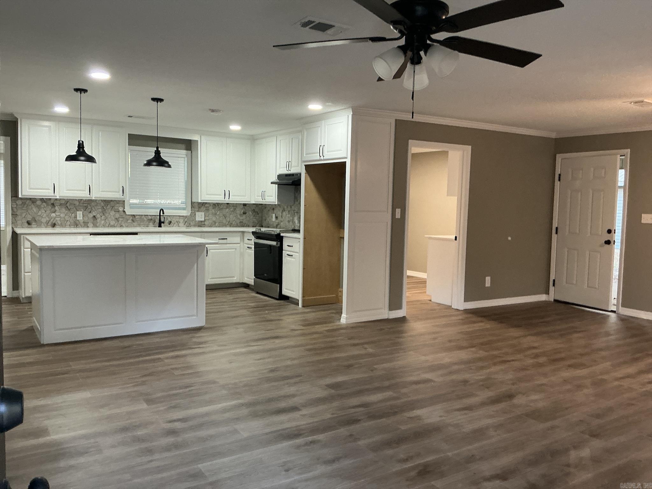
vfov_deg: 49.7
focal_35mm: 28
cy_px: 244
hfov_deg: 63.4
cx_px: 326
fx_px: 527
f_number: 1.8
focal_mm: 3
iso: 125
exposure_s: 1/60
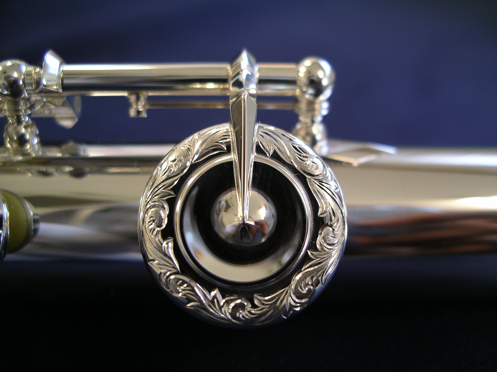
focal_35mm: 37
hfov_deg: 50.1
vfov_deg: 38.7
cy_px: 186
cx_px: 248
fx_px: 531
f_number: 2.8
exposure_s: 1/30
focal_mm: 7.8
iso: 100
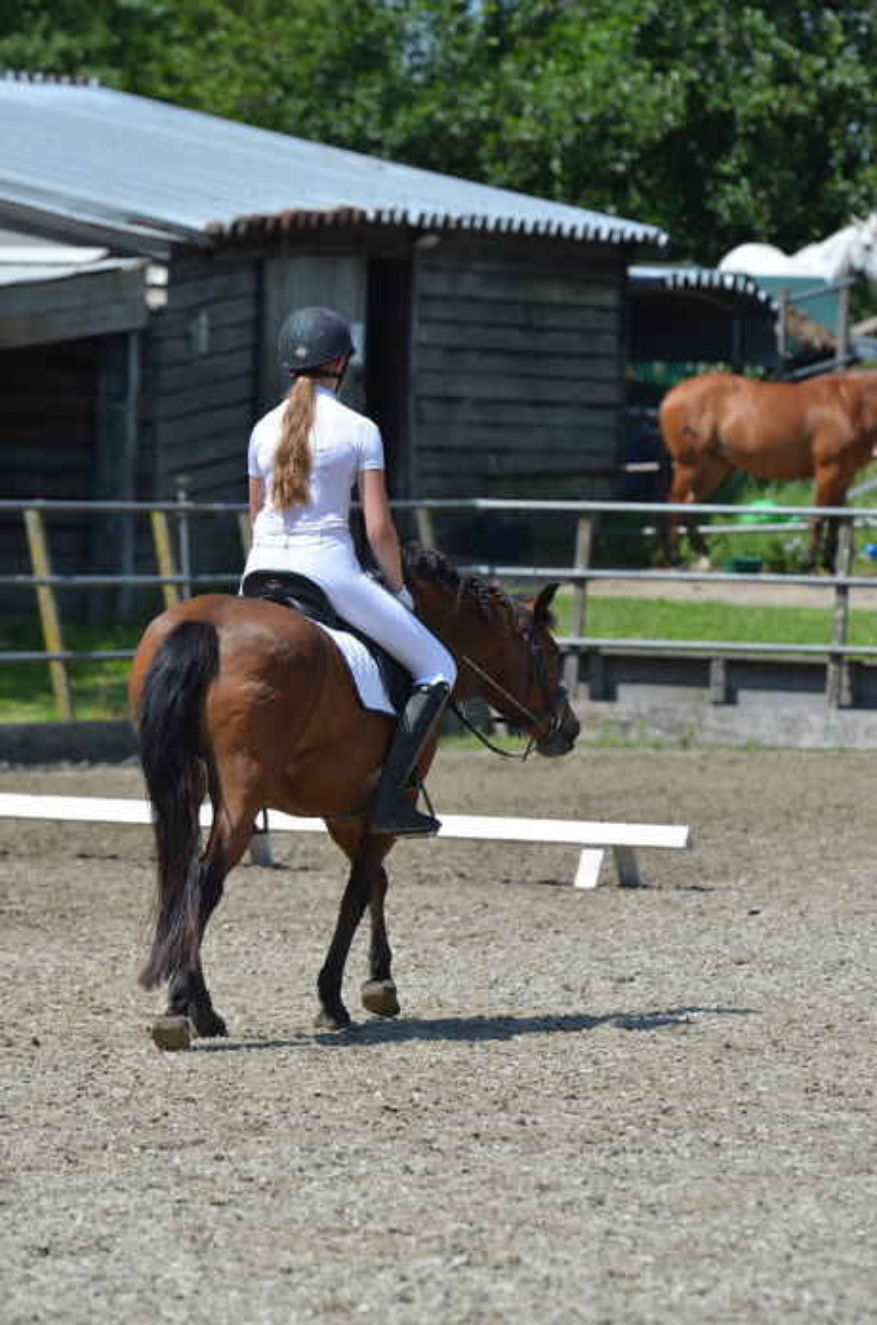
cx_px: 438
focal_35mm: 262
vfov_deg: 7.9
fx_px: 9640
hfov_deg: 5.2
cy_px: 662
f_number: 5
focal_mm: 175
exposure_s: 1/800
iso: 100
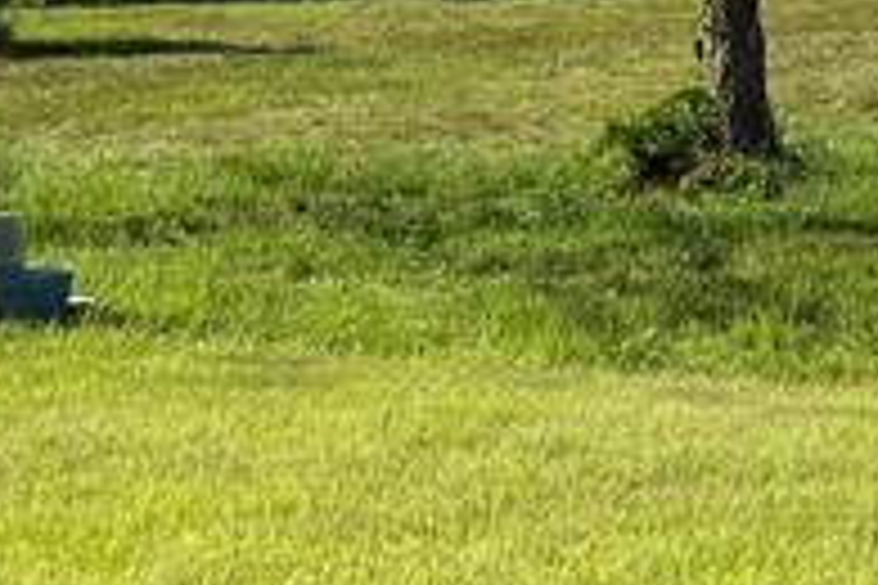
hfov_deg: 14.0
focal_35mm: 142
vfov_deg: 9.6
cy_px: 140
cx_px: 1090
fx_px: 3463
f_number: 1.8
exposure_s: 1/2755
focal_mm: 4.25
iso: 32
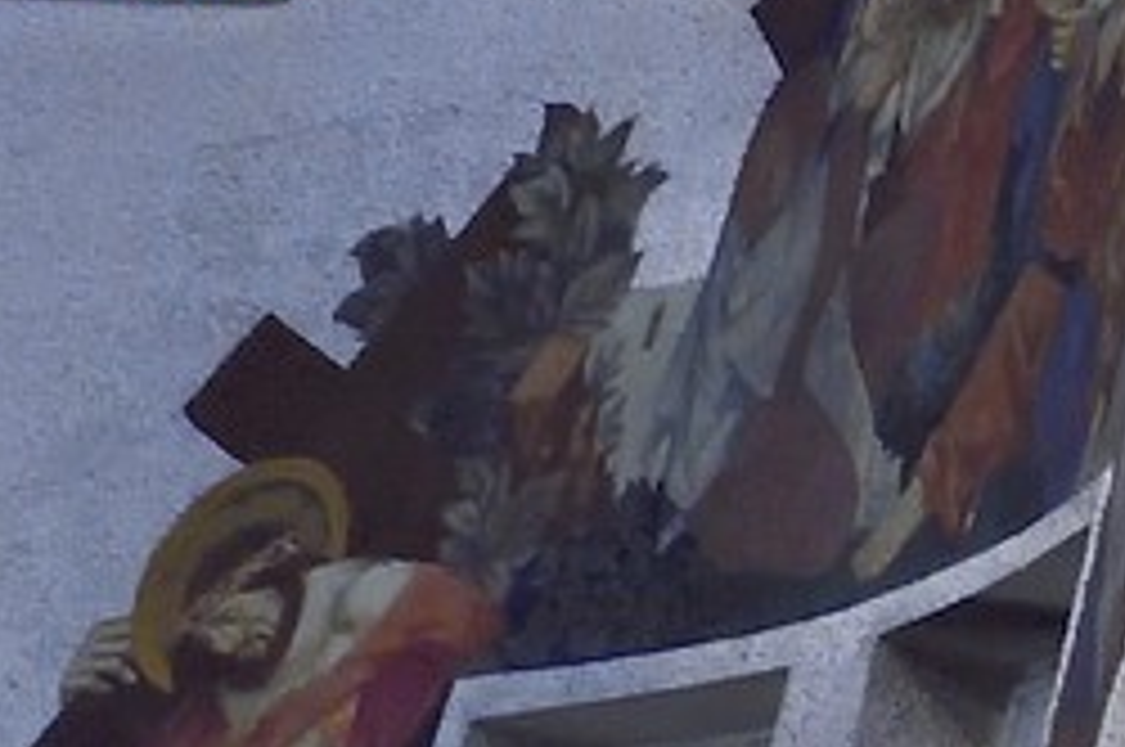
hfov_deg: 12.5
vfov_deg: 13.9
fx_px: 2996
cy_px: -115
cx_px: 3118
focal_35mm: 96
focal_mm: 15
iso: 3200
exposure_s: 1/25
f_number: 5.6
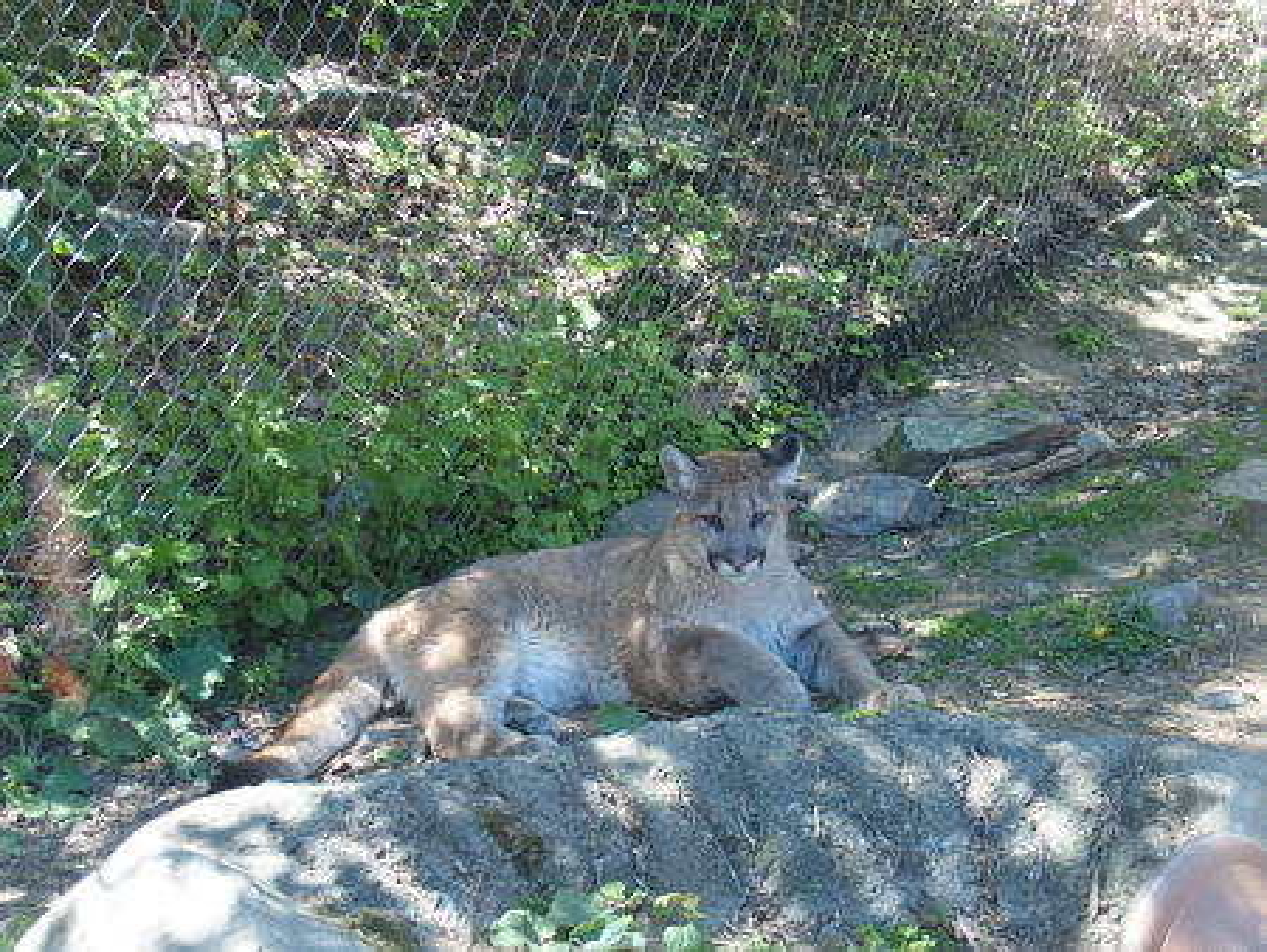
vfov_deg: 25.7
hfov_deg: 33.8
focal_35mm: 57
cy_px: 476
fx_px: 2087
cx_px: 634
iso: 100
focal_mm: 12
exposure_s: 1/125
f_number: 2.8
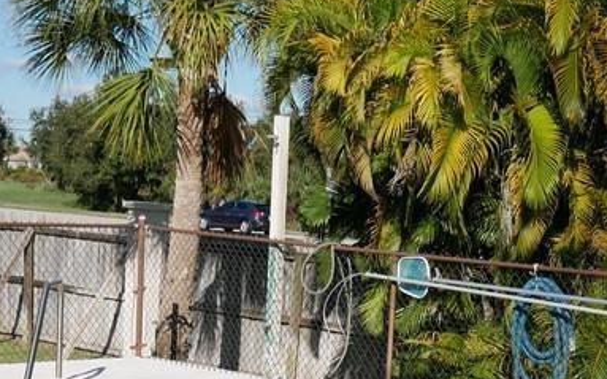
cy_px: 460
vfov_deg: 14.8
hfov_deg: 24.3
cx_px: 365
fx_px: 1406
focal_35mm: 85
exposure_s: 1/2500
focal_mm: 15
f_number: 3.7
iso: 200
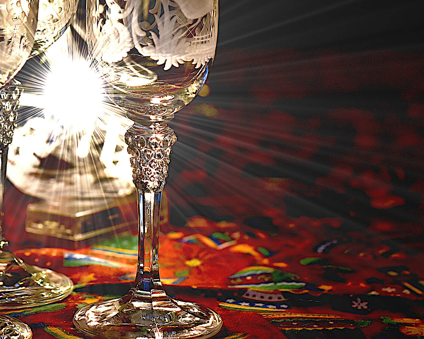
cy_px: 83
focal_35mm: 99
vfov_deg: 15.5
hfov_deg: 19.2
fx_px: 1242
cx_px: 99
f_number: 4
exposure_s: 1/160
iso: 1600
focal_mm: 50
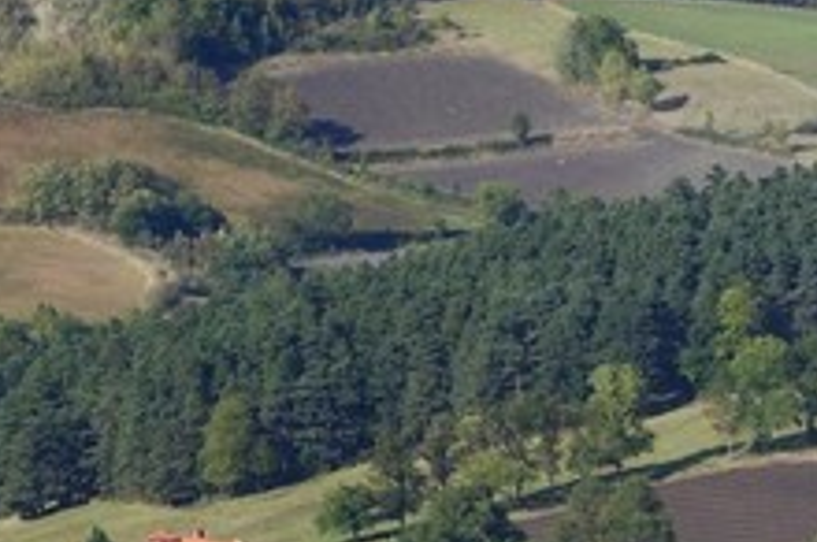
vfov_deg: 1.5
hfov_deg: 2.3
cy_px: 620
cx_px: 2377
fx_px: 20599
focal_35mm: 909
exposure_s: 1/250
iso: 200
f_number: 11
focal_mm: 125
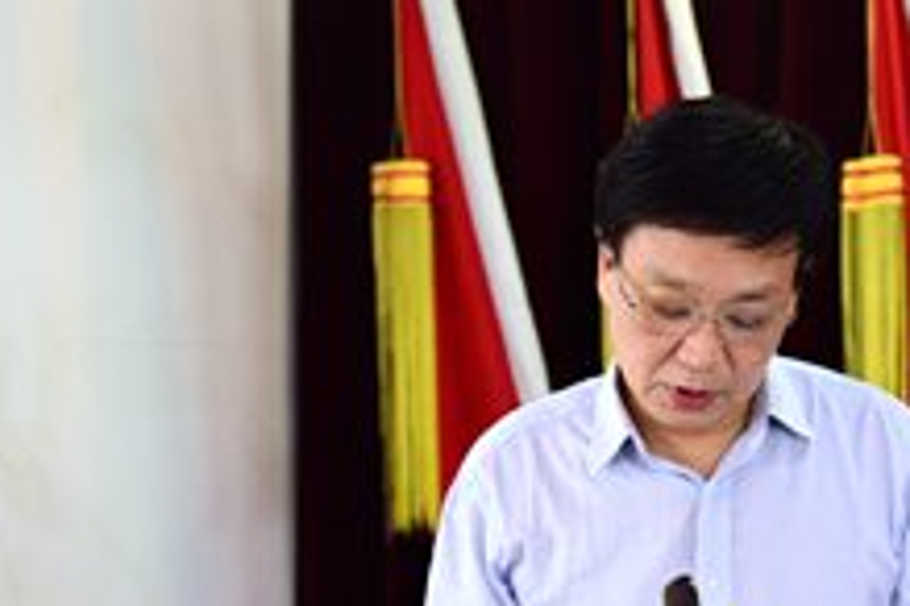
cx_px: 694
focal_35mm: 80
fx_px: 2022
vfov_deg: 16.8
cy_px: 548
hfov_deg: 25.0
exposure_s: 1/50
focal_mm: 35
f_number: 3.5
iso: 1600
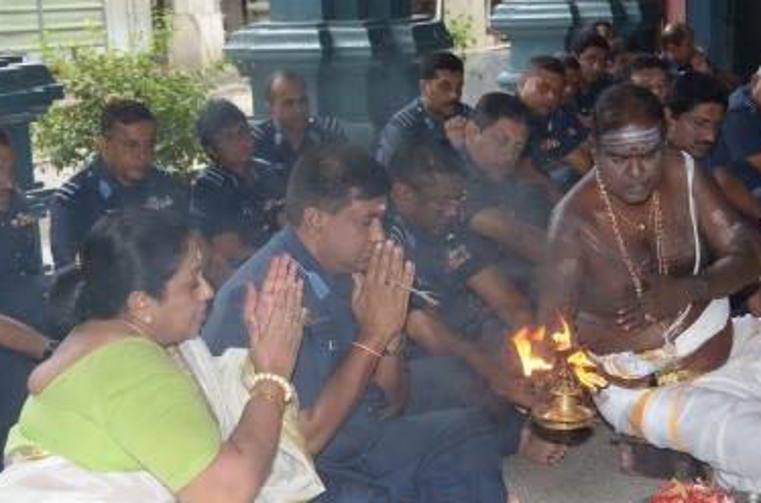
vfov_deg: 17.5
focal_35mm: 77
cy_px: 370
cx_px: 458
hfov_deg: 26.3
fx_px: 1623
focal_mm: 32
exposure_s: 1/125
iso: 320
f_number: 4.5
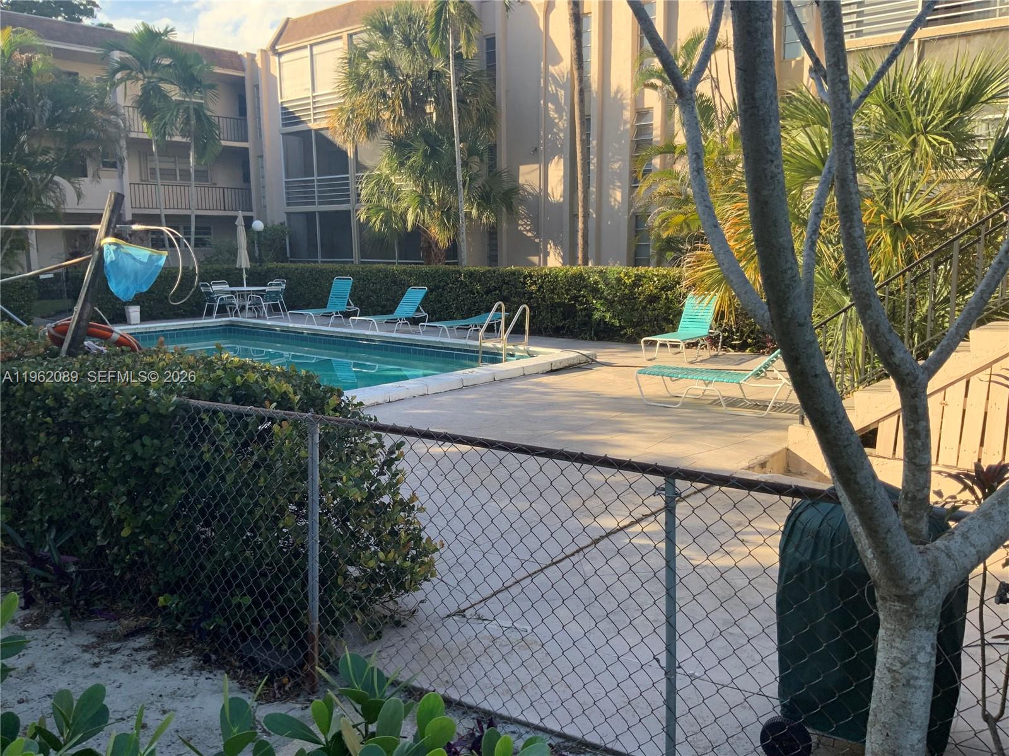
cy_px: 378
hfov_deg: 61.7
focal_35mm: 29
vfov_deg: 48.2
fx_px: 845
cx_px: 504
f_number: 1.8
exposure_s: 1/367
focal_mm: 3
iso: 16
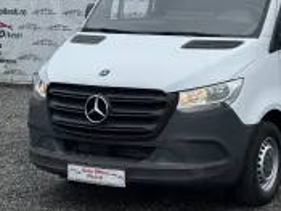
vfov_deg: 14.8
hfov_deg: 19.5
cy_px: 45
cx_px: 252
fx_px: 803
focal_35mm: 99
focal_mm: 6.76
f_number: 1.78
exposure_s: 1/1133
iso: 64
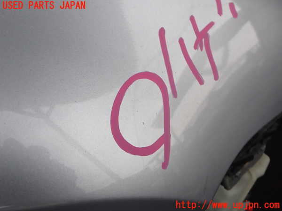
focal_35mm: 30
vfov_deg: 46.8
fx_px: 244
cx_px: 141
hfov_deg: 60.0
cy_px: 106
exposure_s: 1/400
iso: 100
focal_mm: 5.4
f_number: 3.2
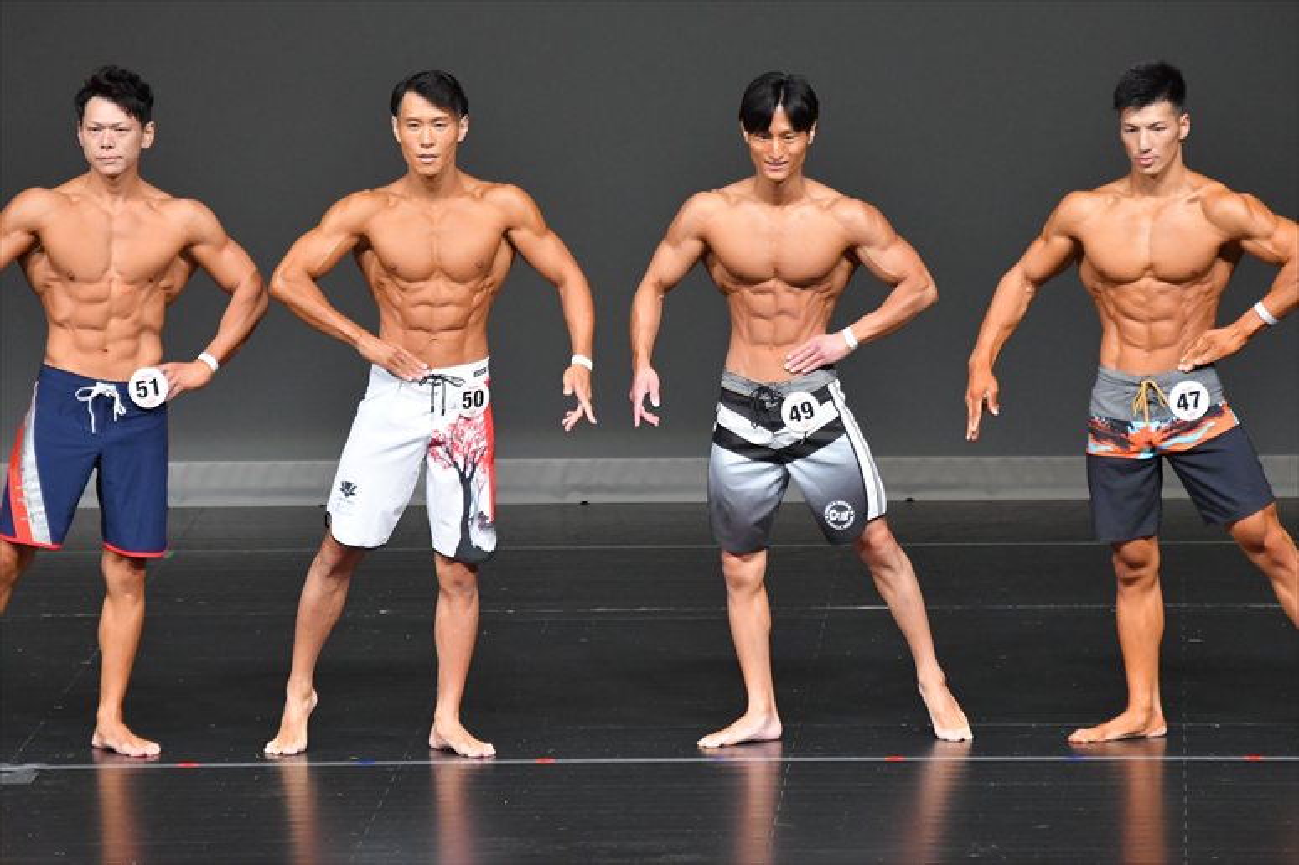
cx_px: 650
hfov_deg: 6.9
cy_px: 432
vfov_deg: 4.6
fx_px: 10820
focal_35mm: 300
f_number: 5.6
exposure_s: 1/400
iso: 4000
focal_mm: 200
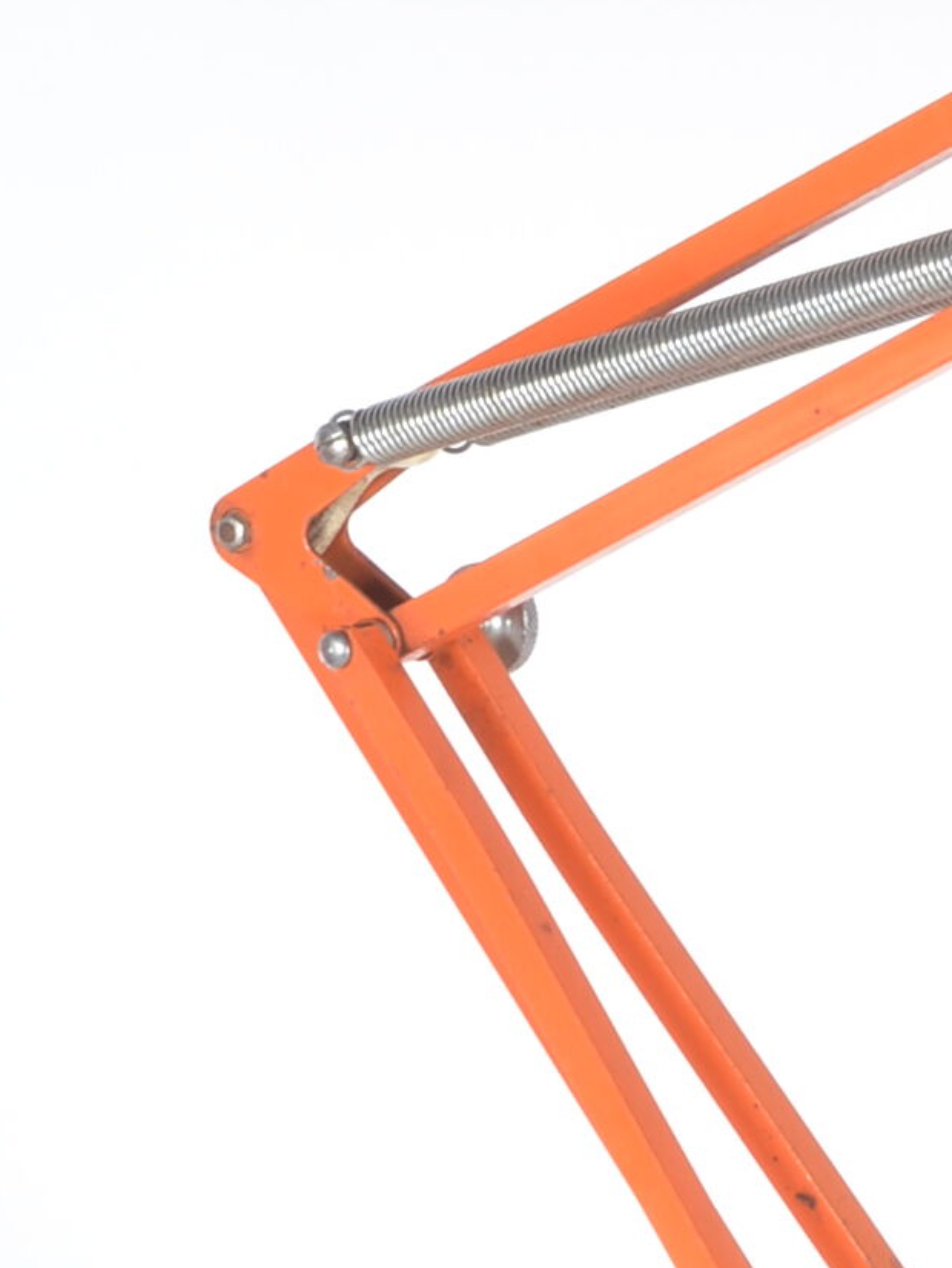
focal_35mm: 322
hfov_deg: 4.6
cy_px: 1110
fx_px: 11801
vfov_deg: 6.1
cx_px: 1873
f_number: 11
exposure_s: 1/125
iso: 100
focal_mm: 50
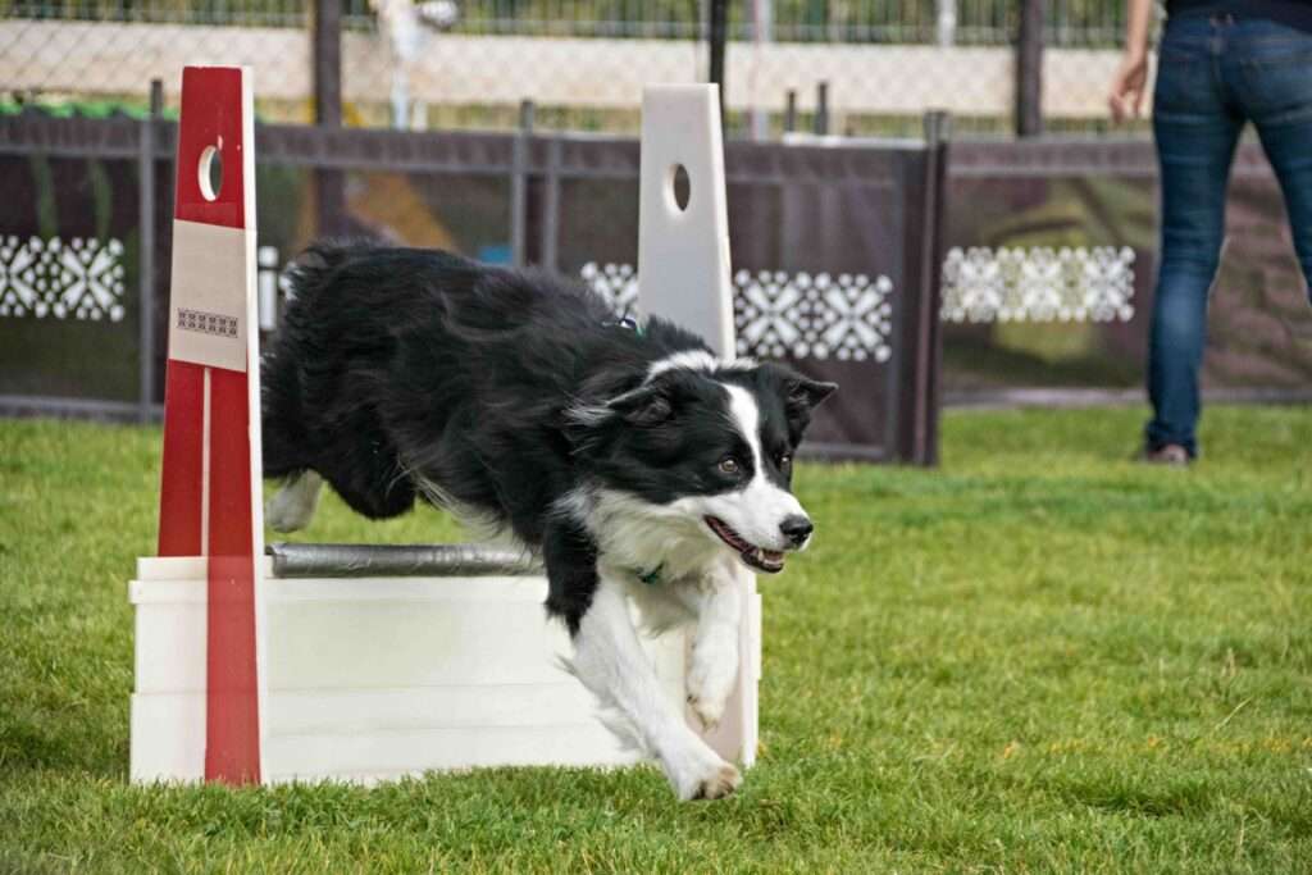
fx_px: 7927
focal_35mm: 218
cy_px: 438
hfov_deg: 9.5
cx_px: 656
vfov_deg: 6.3
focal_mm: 145
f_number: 6.3
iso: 800
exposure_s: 1/2000
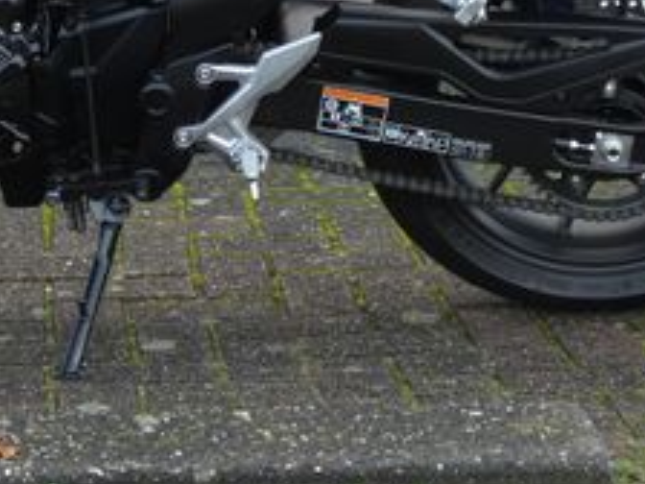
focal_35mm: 137
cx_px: 89
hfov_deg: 14.3
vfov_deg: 10.7
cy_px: -49
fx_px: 2553
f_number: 3.8
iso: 200
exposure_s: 1/80
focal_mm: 8.6
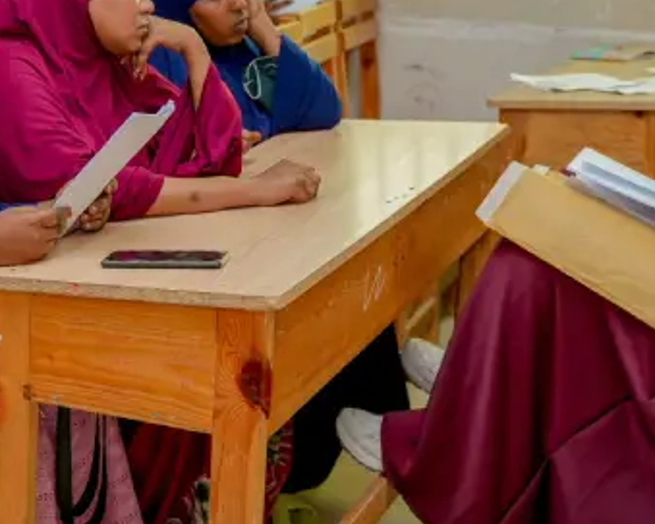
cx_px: 180
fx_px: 2839
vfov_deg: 10.5
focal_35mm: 146
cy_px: 136
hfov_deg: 13.1
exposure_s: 1/125
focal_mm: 52.9
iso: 500
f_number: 2.8
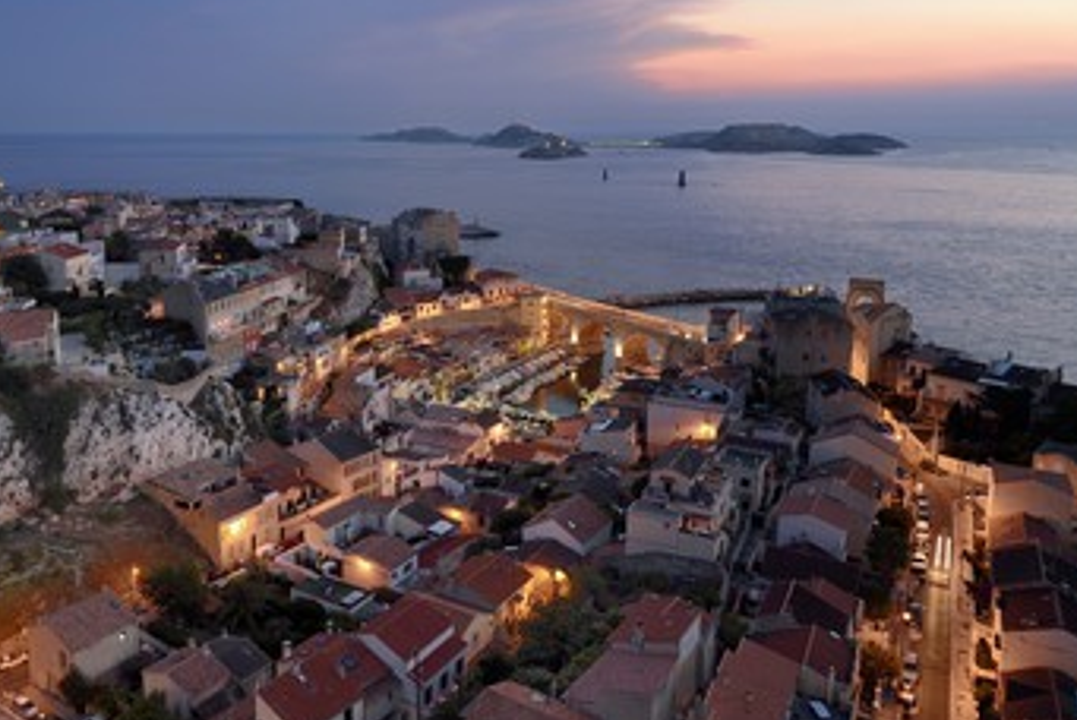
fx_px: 958
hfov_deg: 58.1
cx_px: 423
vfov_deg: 41.0
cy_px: 297
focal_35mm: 32
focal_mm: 26
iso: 100
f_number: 8
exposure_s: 2.5
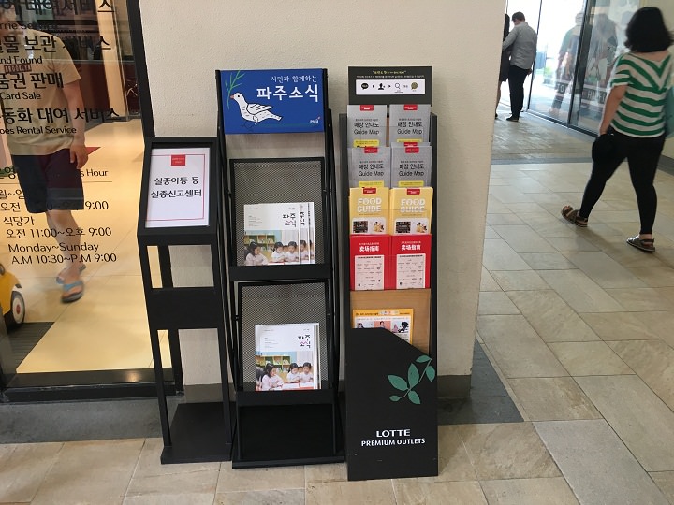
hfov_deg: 61.7
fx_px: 565
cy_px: 252
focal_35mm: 29
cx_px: 337
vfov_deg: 48.2
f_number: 2.2
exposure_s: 1/30
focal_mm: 4.15
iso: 64
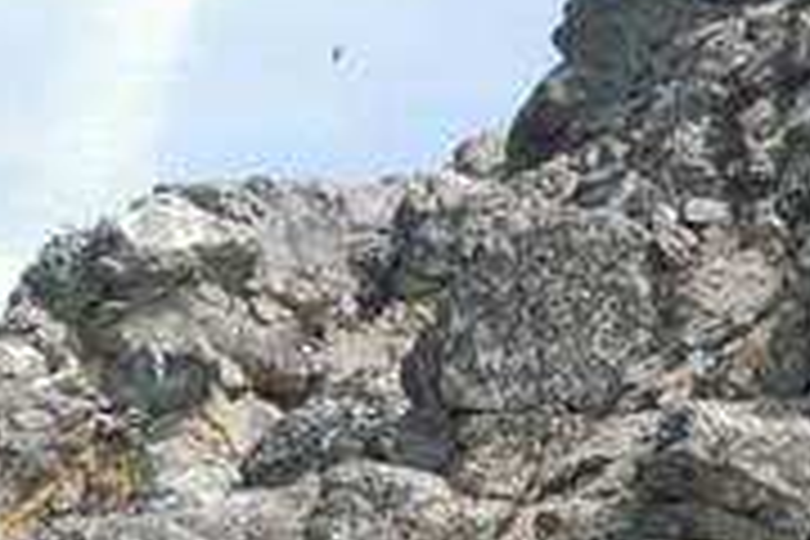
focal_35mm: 149
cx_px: 1413
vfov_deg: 9.2
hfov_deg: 12.7
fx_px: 3352
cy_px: 245
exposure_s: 1/640
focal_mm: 28
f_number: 13
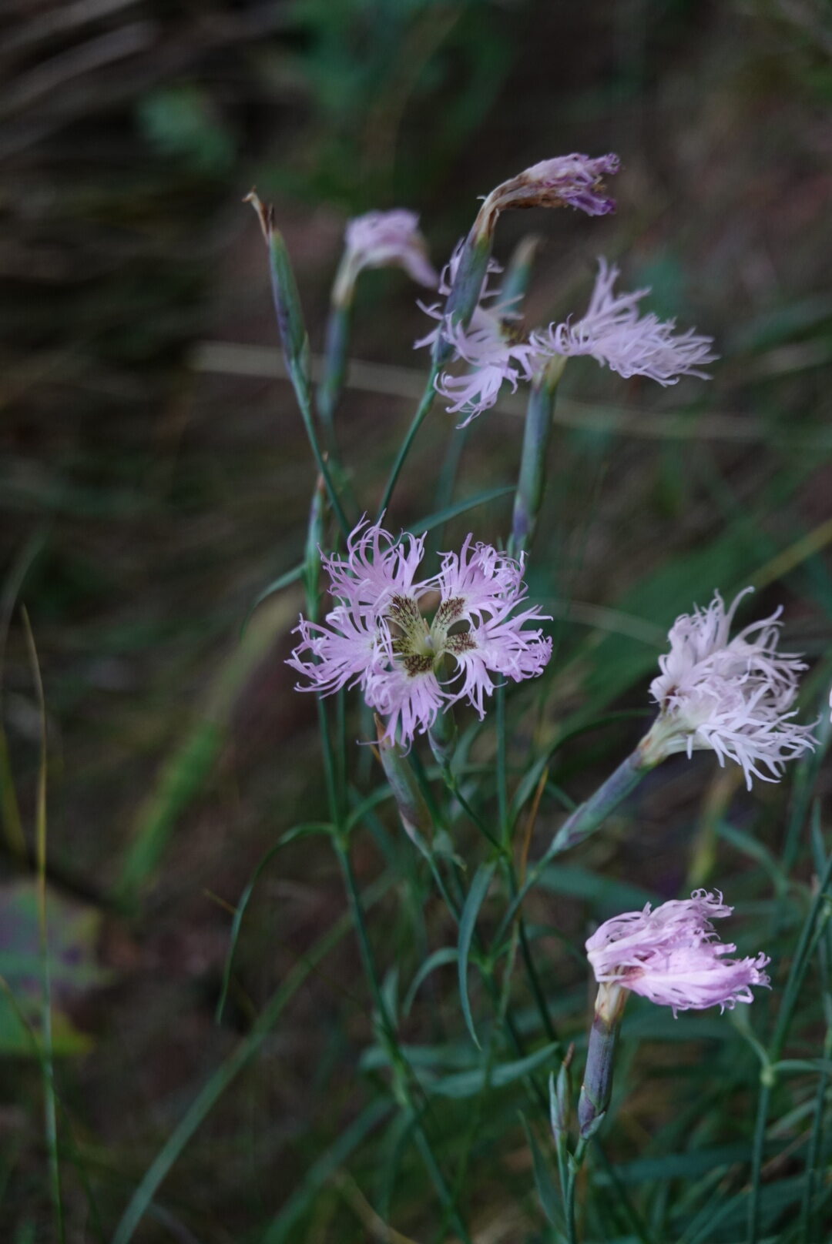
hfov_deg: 15.6
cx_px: 416
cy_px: 622
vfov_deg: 23.1
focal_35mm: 88
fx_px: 3045
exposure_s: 1/100
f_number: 4
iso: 400
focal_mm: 32.07
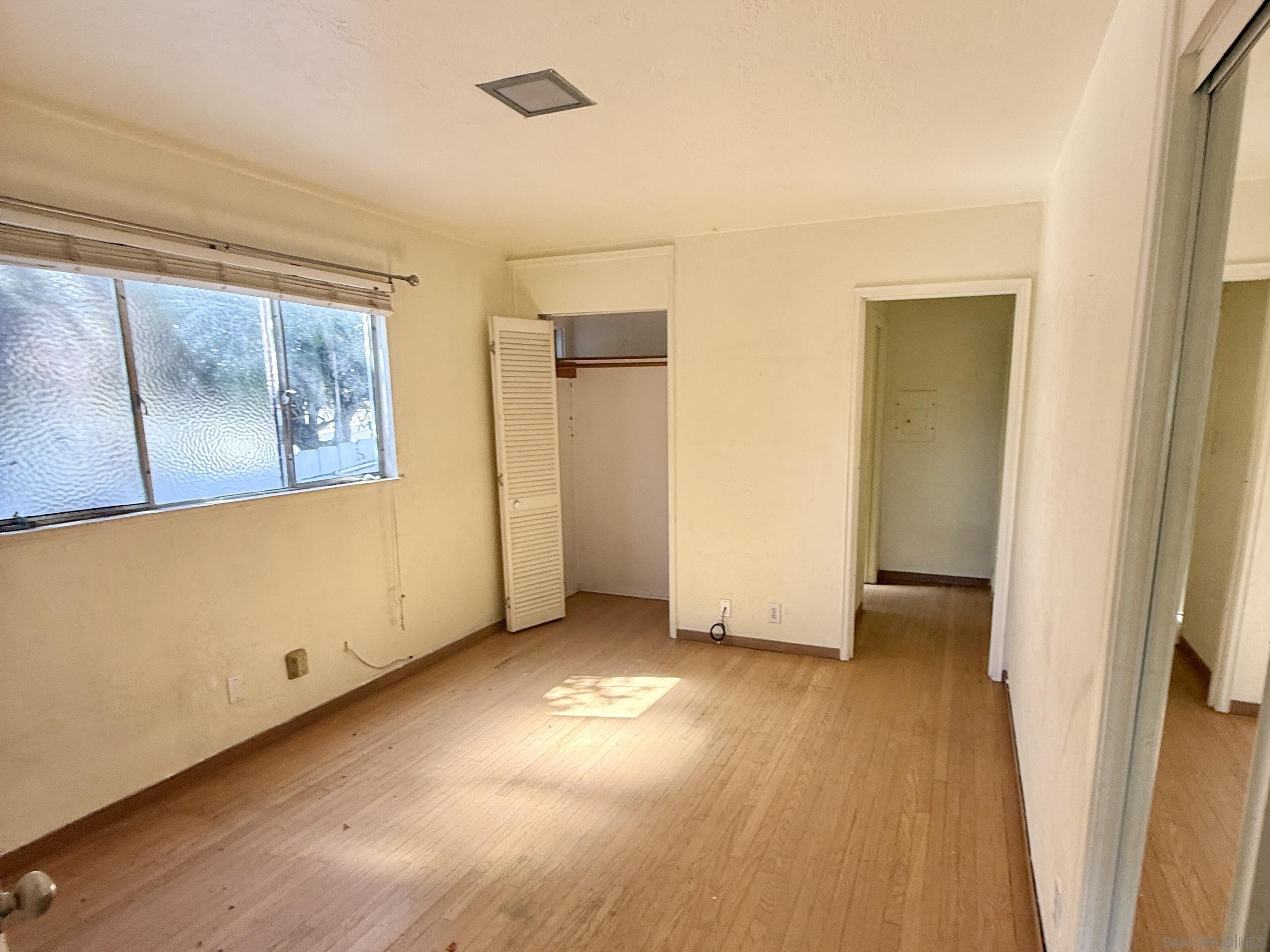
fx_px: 514
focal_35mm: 14
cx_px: 635
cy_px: 476
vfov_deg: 85.7
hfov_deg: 102.1
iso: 100
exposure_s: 1/99
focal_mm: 2.22
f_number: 2.2
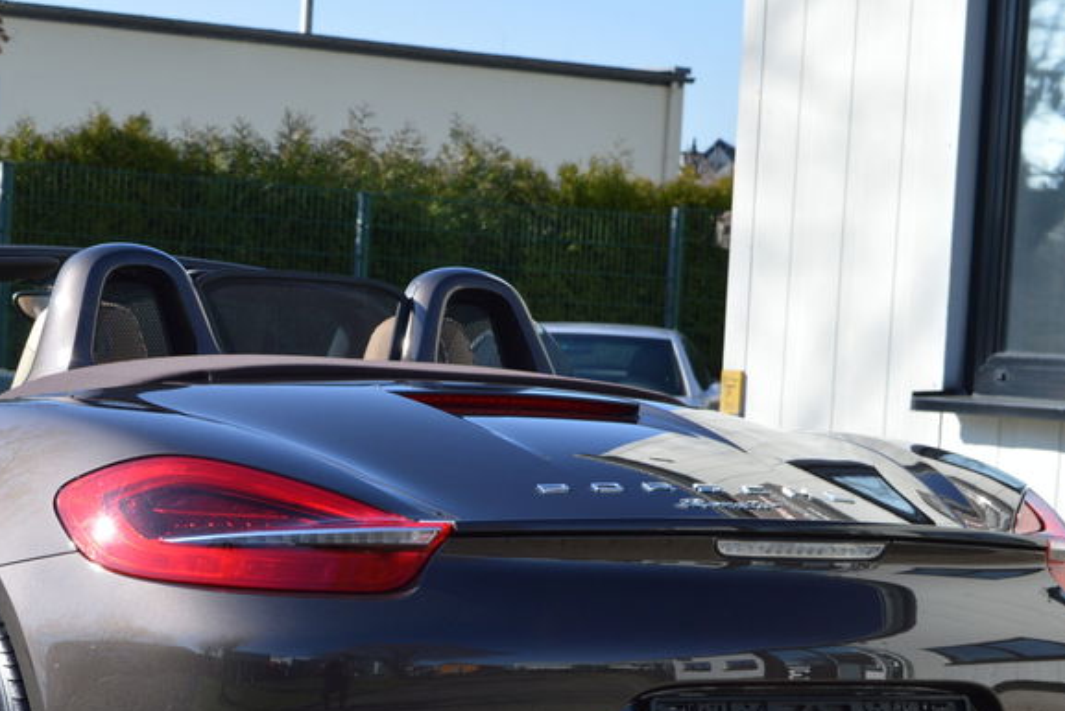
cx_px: 295
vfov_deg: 13.5
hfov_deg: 20.1
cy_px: 595
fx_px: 2988
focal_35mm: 101
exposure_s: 1/200
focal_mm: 38
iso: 100
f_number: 7.1
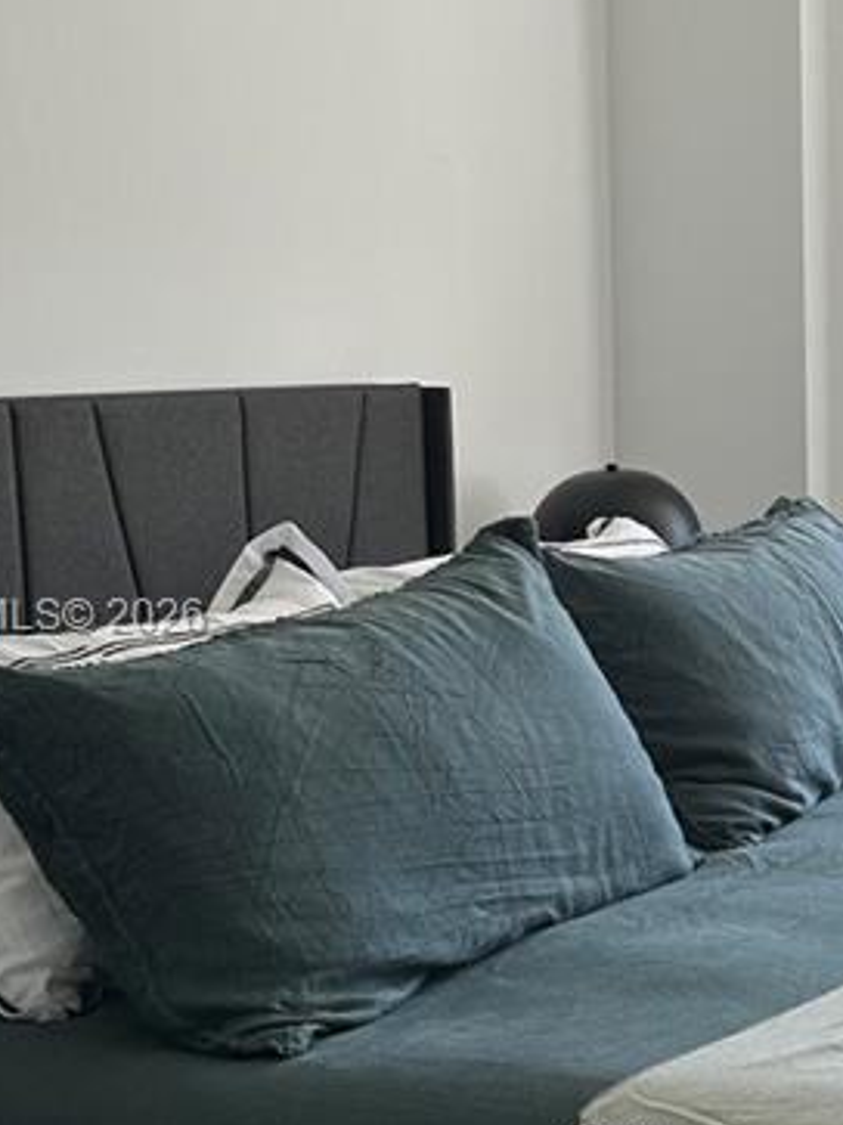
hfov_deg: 16.4
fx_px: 2794
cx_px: 1026
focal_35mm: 86
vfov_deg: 22.8
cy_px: 620
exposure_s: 1/193
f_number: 1.5
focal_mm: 5.7
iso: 40
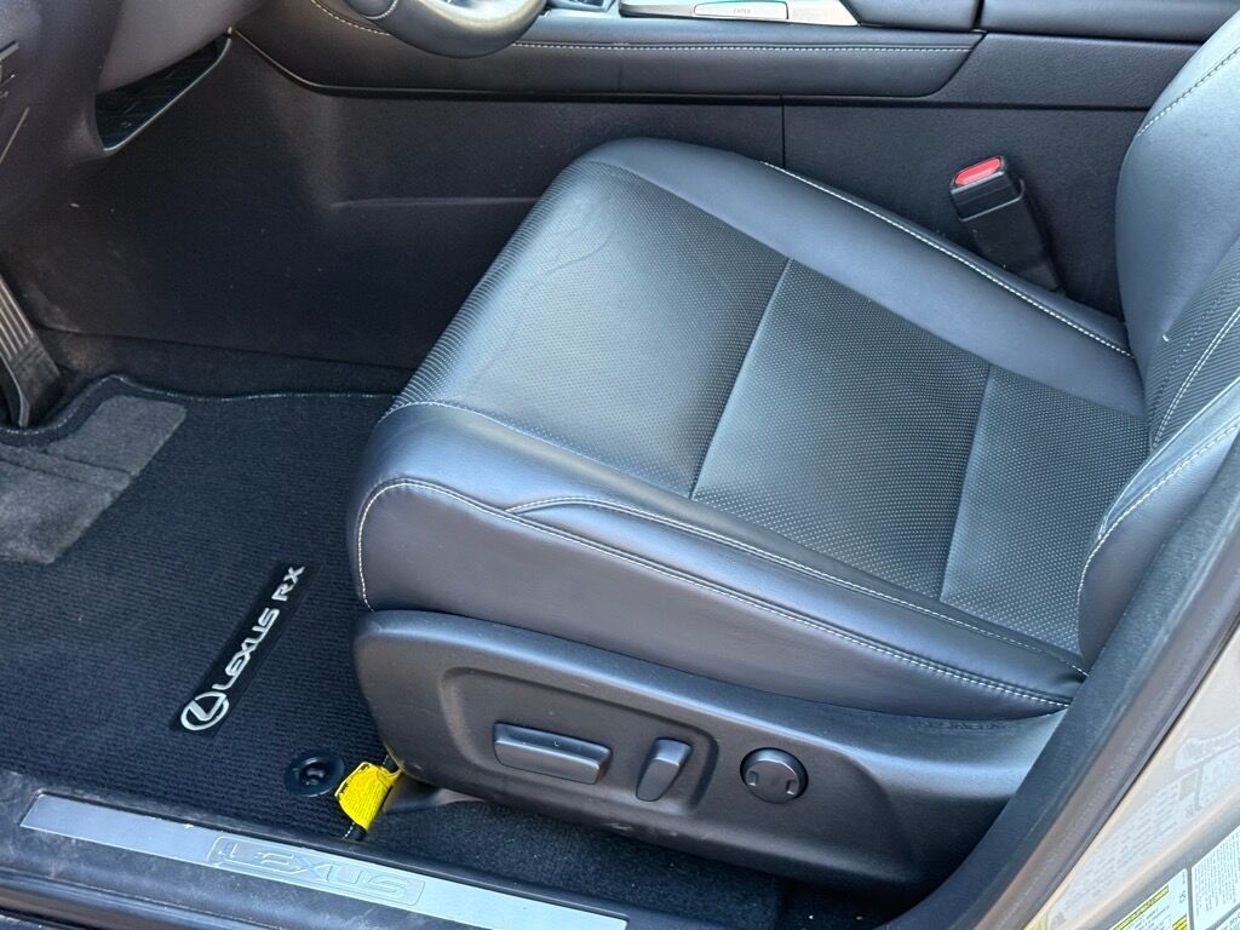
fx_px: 1719
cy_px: 465
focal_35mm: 48
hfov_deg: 39.7
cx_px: 620
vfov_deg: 30.3
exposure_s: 1/60
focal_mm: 6.76
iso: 200
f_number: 1.78
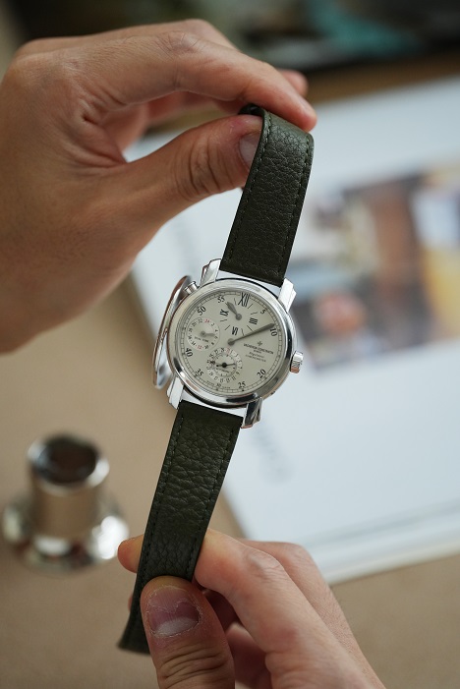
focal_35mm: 105
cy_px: 344
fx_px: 2010
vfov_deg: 19.4
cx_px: 230
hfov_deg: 13.1
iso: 2500
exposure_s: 1/250
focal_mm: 105
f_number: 2.8
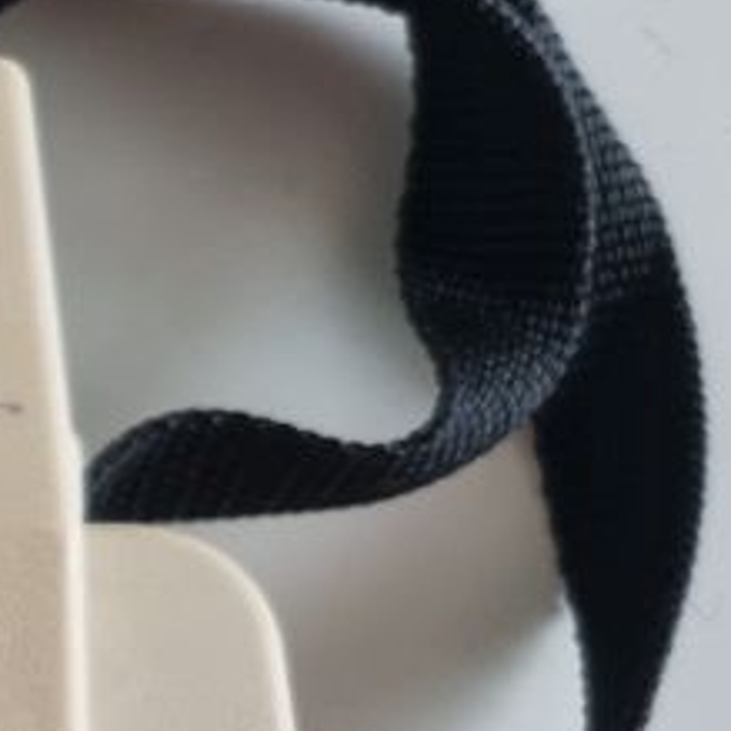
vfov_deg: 16.3
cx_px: -784
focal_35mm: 105
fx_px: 2509
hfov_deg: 13.8
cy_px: 698
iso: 320
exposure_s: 1/50
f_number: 1.8
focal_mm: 5.4
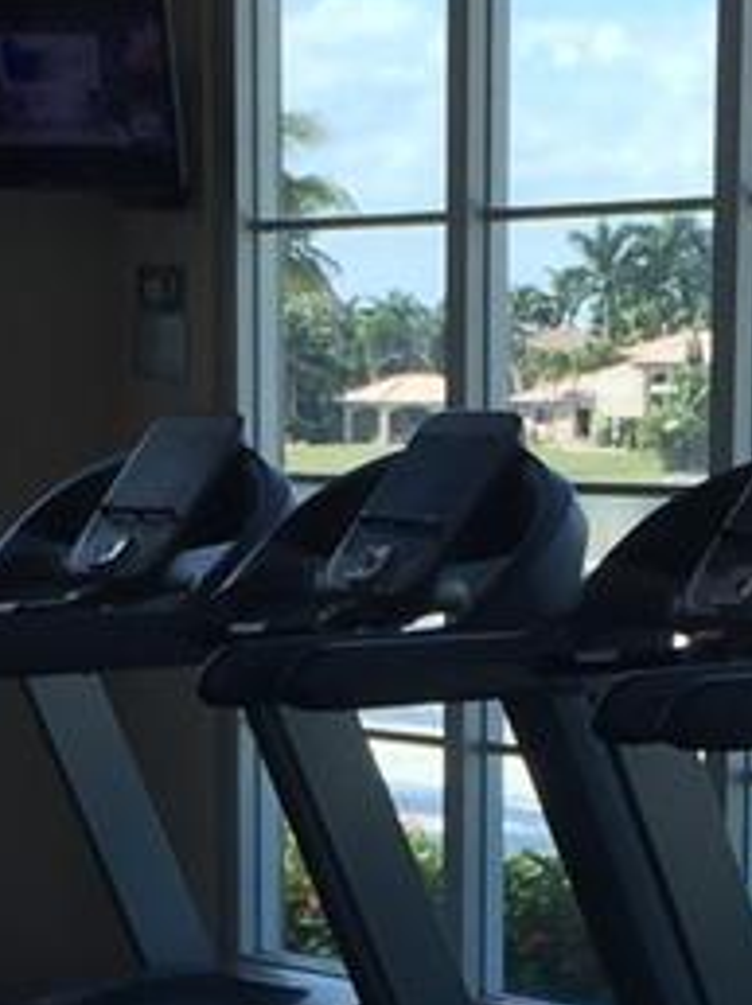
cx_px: 495
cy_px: 1196
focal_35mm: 135
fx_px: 3917
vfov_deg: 14.2
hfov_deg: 11.0
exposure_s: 1/527
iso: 32
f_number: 2.2
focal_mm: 4.15
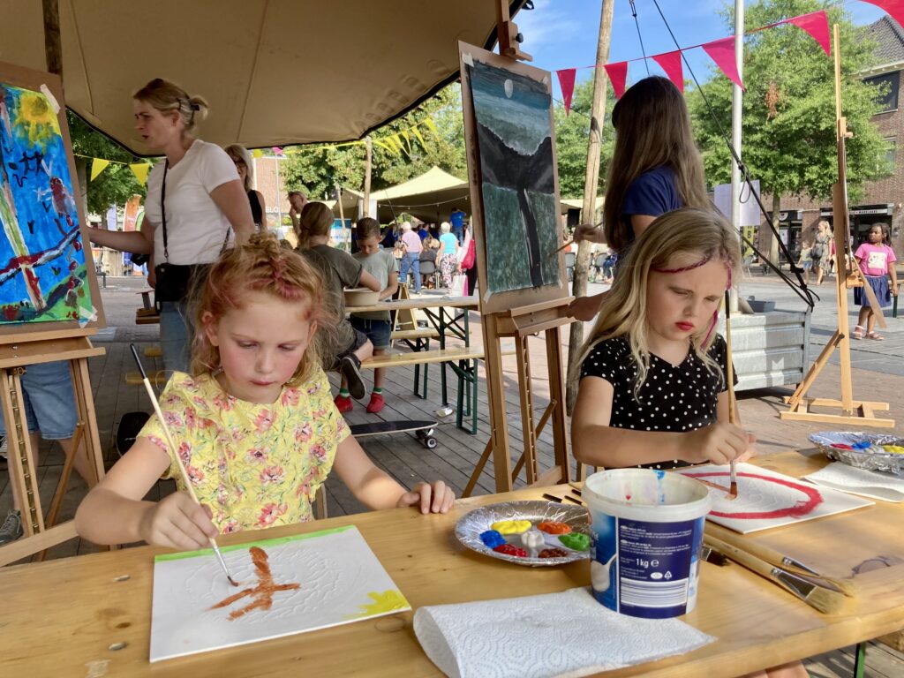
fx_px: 731
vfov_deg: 49.7
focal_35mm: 28
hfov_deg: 63.4
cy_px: 339
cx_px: 452
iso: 20
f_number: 1.8
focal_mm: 3.99
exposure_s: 1/461
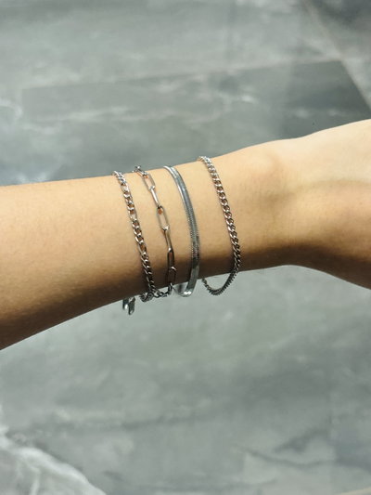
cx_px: 186
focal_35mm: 52
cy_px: 248
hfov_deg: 28.0
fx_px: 743
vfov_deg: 36.8
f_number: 1.6
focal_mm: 5.96
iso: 320
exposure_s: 1/33
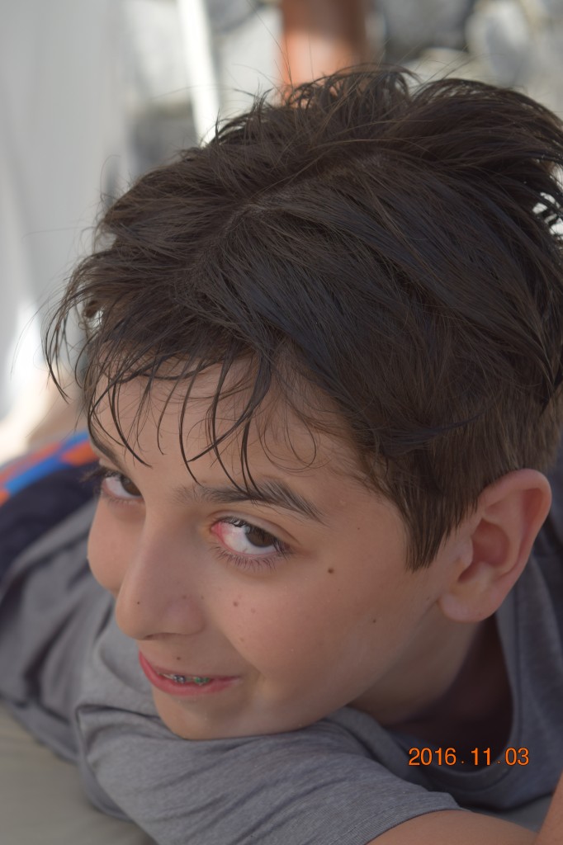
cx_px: 282
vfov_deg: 24.6
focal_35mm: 82
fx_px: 1936
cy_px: 422
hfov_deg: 16.5
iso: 200
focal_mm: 55
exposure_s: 1/400
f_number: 5.6
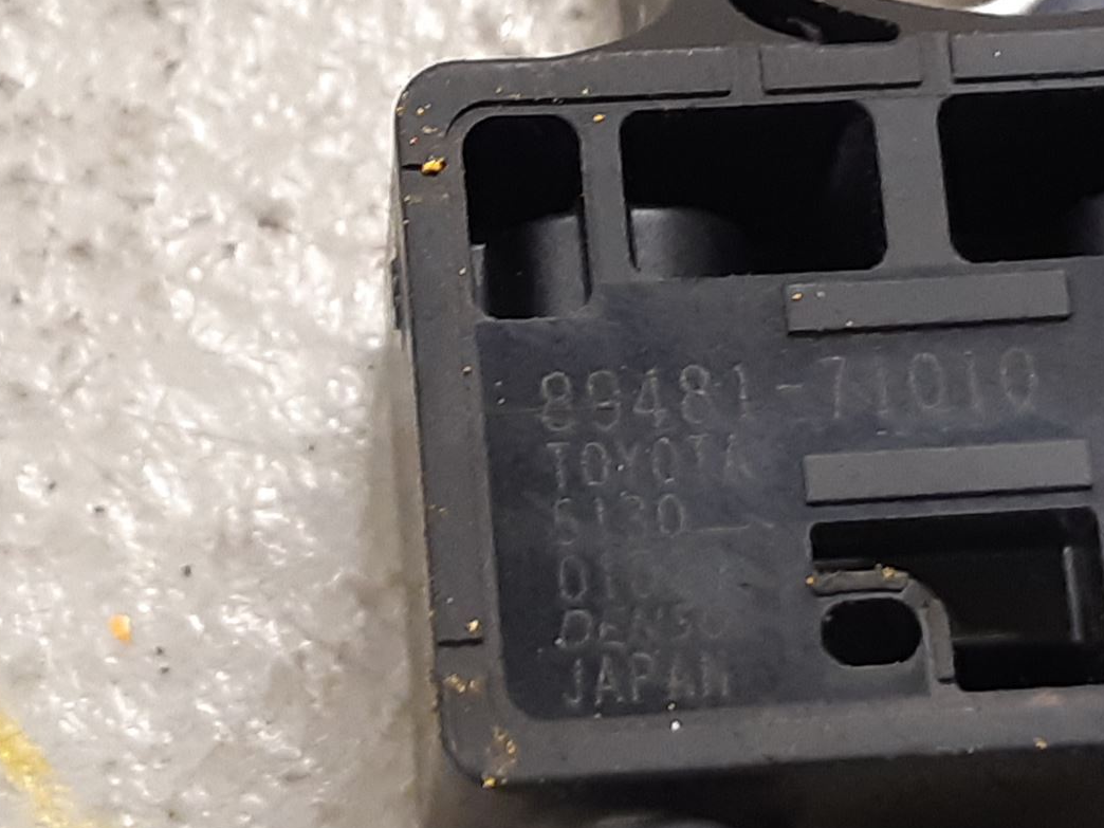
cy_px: 301
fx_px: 1627
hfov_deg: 37.3
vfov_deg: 28.4
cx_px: 678
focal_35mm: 51
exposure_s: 1/50
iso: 160
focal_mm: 3.93
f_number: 1.7
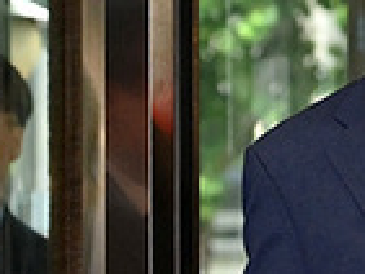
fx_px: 3229
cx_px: 458
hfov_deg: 6.4
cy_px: 283
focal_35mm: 306
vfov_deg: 4.9
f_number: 4.5
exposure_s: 1/250
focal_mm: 70
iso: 1600
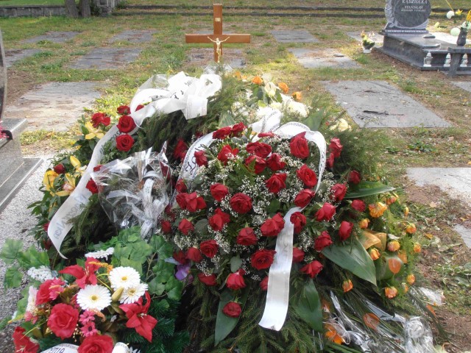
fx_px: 503
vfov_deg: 38.7
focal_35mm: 37
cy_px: 176
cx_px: 236
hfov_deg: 50.1
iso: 80
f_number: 3.9
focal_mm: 6.61
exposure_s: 1/125
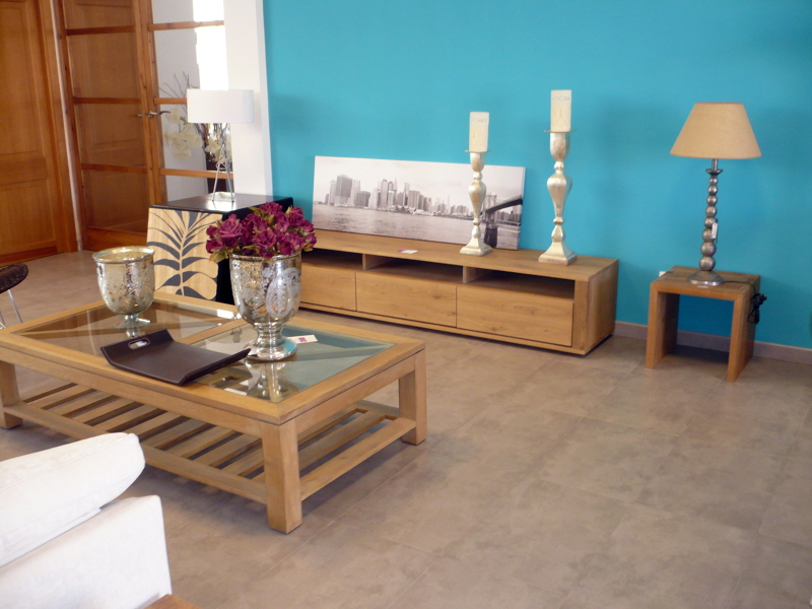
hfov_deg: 52.6
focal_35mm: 35
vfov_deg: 40.7
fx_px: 821
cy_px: 304
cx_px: 406
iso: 160
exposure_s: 1/30
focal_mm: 5.8
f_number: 2.8
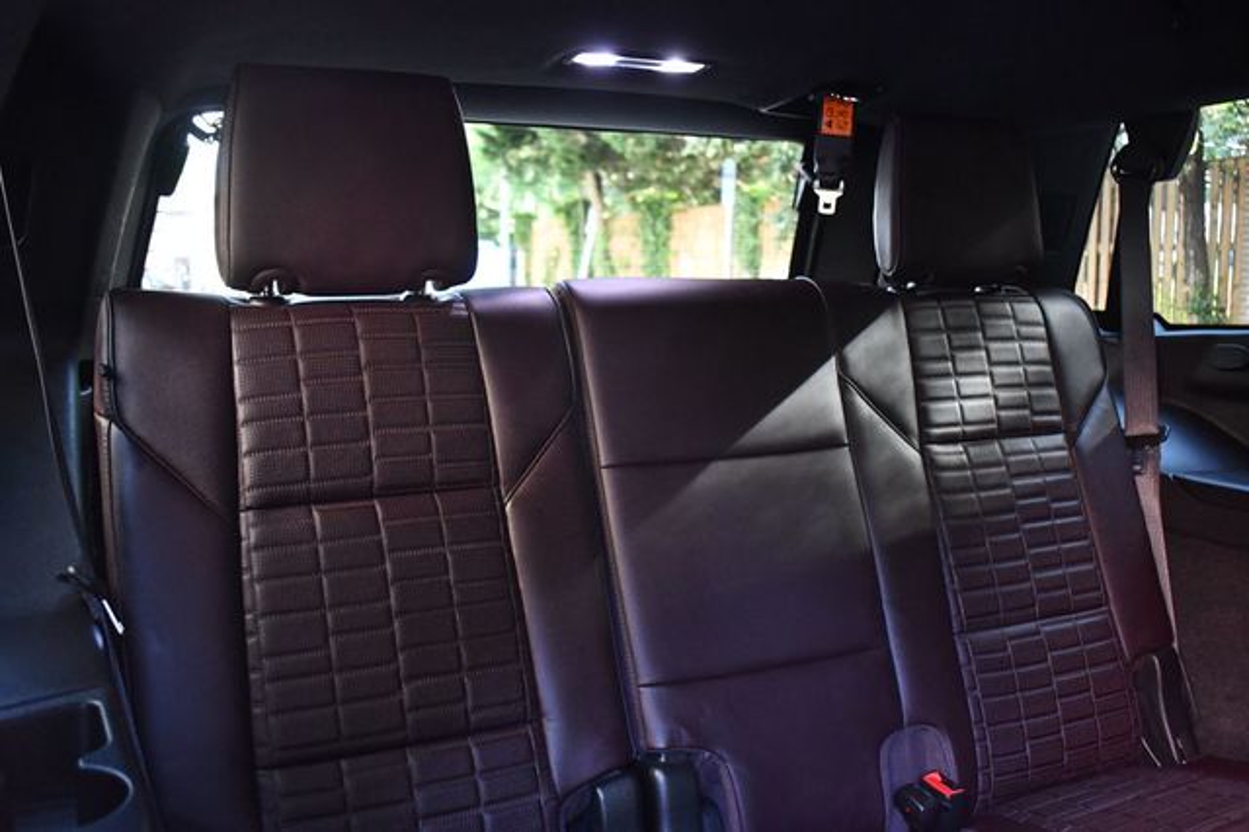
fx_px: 1179
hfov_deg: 55.8
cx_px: 624
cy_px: 416
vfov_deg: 38.8
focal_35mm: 34
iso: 4000
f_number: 3.8
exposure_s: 1/60
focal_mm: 23
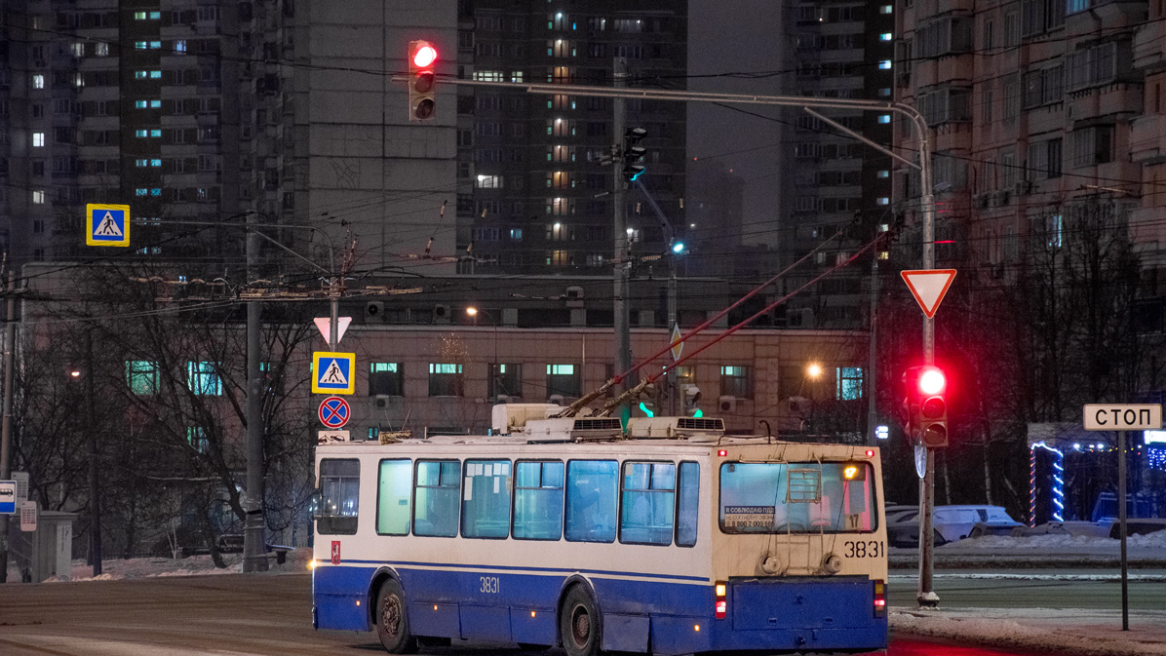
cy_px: 336
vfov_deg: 7.3
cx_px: 584
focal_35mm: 166
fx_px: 5118
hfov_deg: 13.0
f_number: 5.6
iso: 400
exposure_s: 1/6
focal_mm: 105
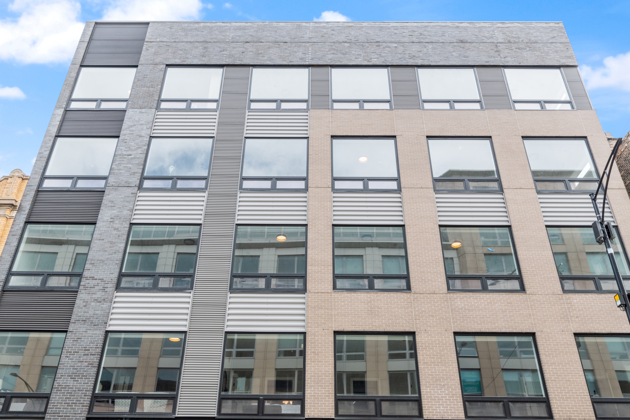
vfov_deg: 43.6
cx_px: 315
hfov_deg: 61.9
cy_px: 210
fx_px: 525
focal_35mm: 30
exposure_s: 1/80
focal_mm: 20
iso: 160
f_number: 11
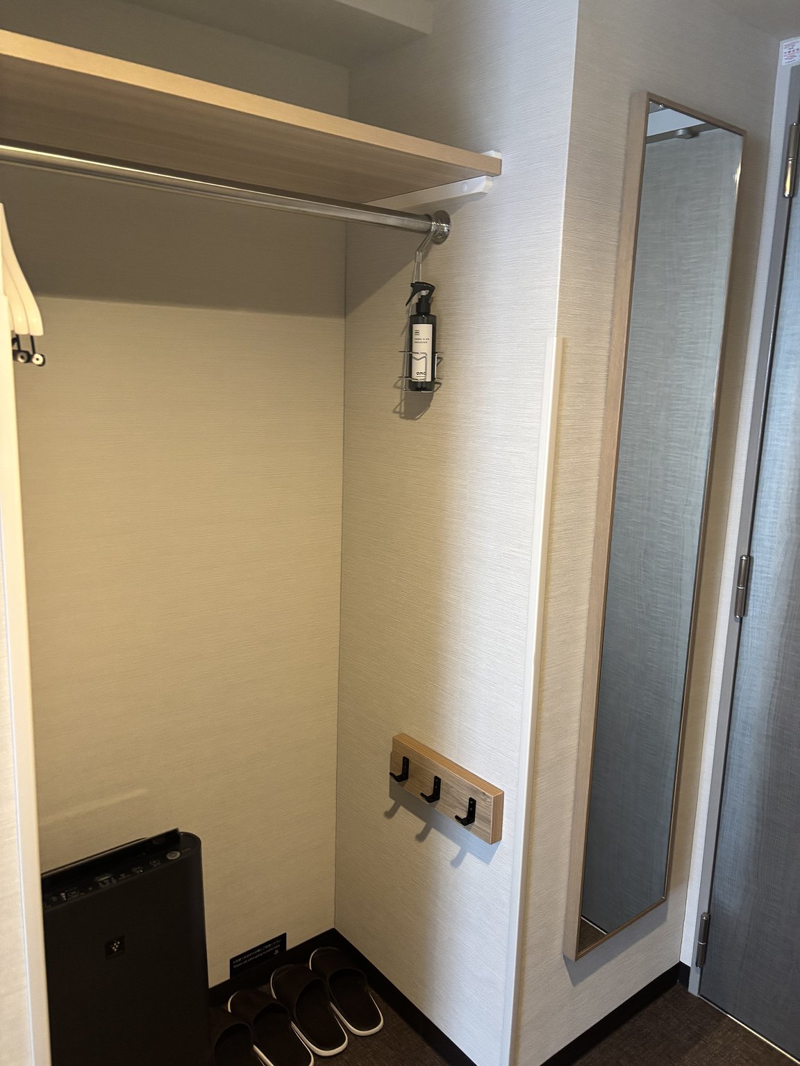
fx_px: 801
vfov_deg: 67.3
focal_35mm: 26
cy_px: 533
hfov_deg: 53.1
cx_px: 400
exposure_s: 1/60
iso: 320
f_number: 1.6
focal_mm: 5.96
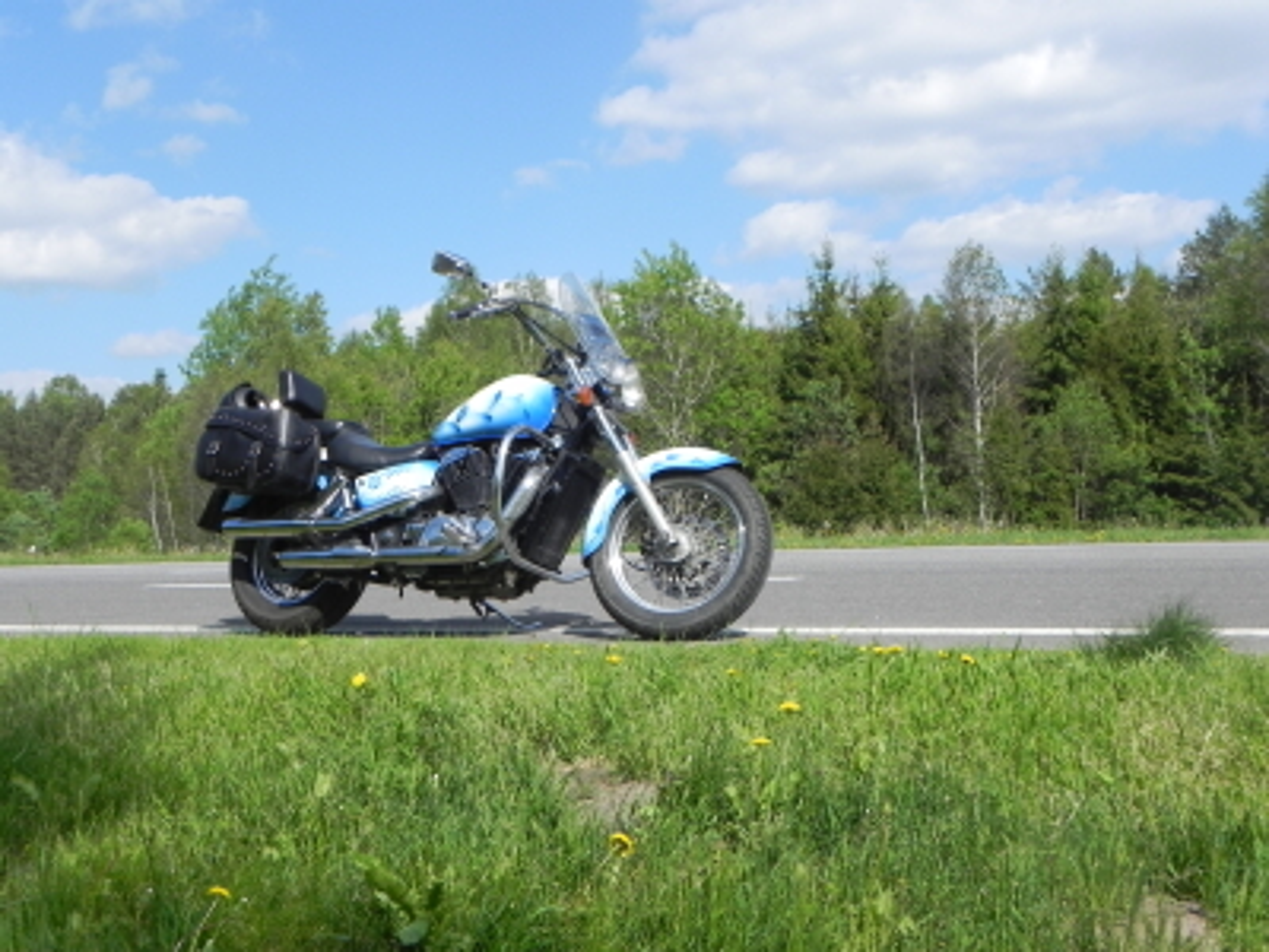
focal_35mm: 41
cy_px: 476
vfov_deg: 35.1
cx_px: 634
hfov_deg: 45.8
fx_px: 1503
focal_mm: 7.3
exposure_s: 1/372
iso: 160
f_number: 7.1
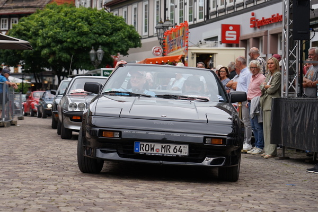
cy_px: 106
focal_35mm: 105
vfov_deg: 13.0
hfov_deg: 19.5
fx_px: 927
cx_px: 159
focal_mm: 105
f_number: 5.6
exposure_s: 1/200
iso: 100
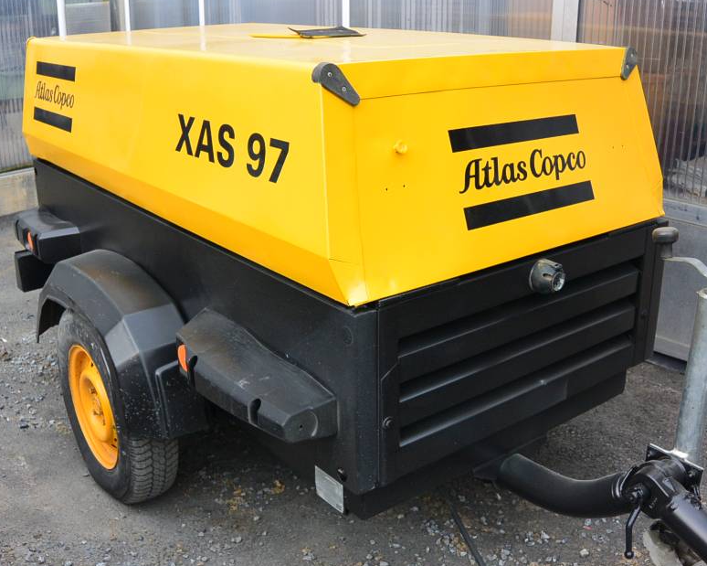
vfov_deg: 41.1
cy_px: 304
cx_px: 387
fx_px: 753
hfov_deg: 50.2
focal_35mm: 36
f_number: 4
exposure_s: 1/250
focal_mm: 11
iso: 200
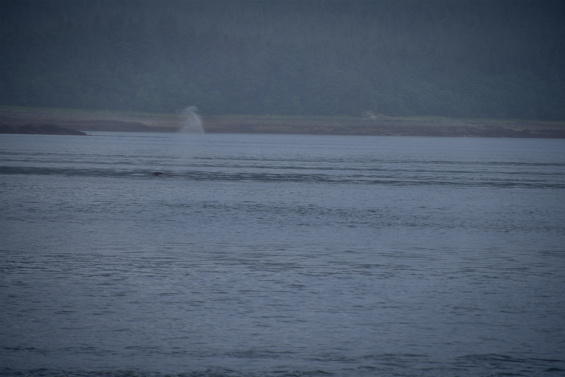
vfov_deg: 4.6
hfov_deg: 6.9
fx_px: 4709
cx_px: 282
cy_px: 188
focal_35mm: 300
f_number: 6.3
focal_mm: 300
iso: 100
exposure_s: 1/640
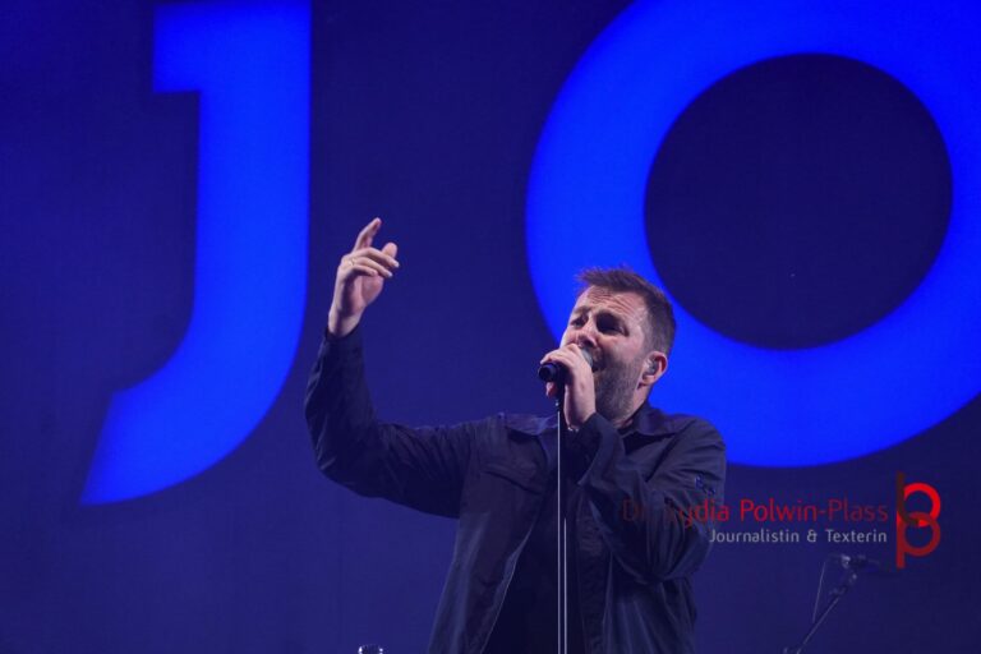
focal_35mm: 189
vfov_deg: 7.3
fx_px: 5150
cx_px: 490
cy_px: 327
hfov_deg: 10.9
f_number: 5.6
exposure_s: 1/200
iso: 1600
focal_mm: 126
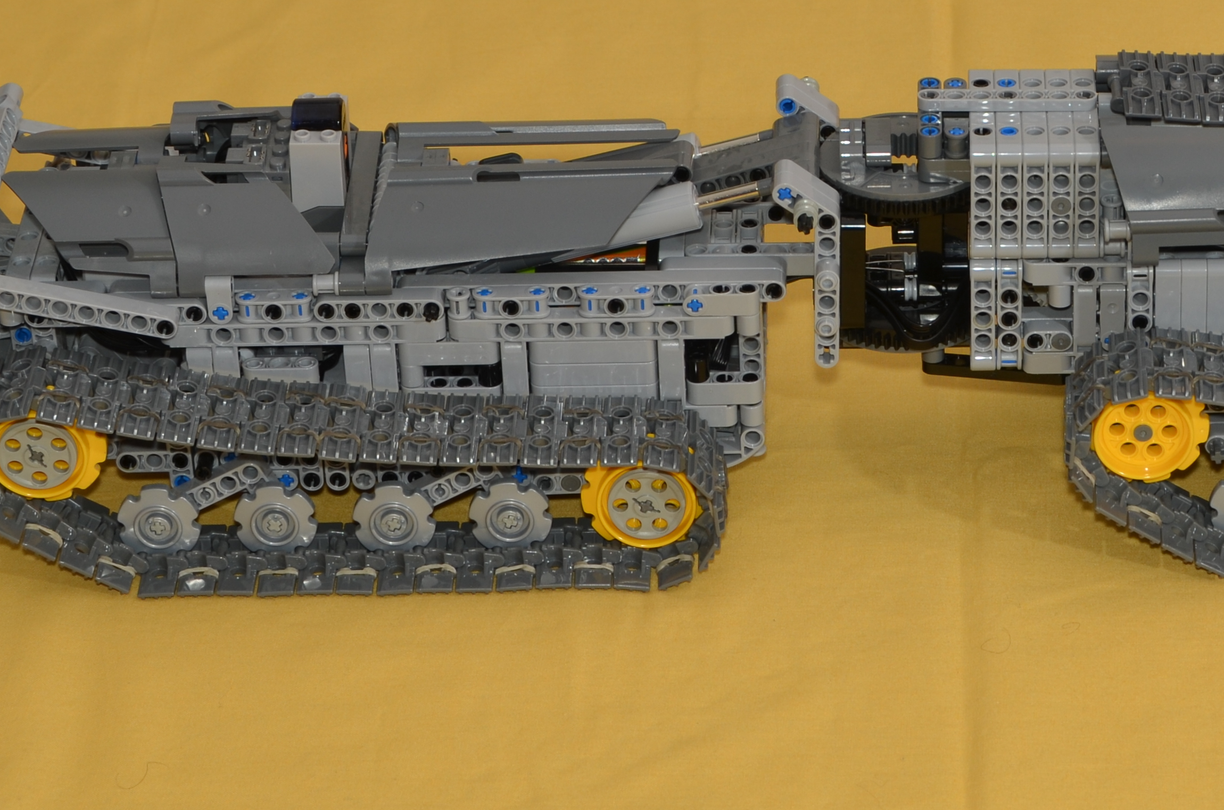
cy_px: 243
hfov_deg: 15.1
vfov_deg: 10.1
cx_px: 1031
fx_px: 4580
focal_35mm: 135
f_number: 8
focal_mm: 42
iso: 100
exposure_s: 1/60
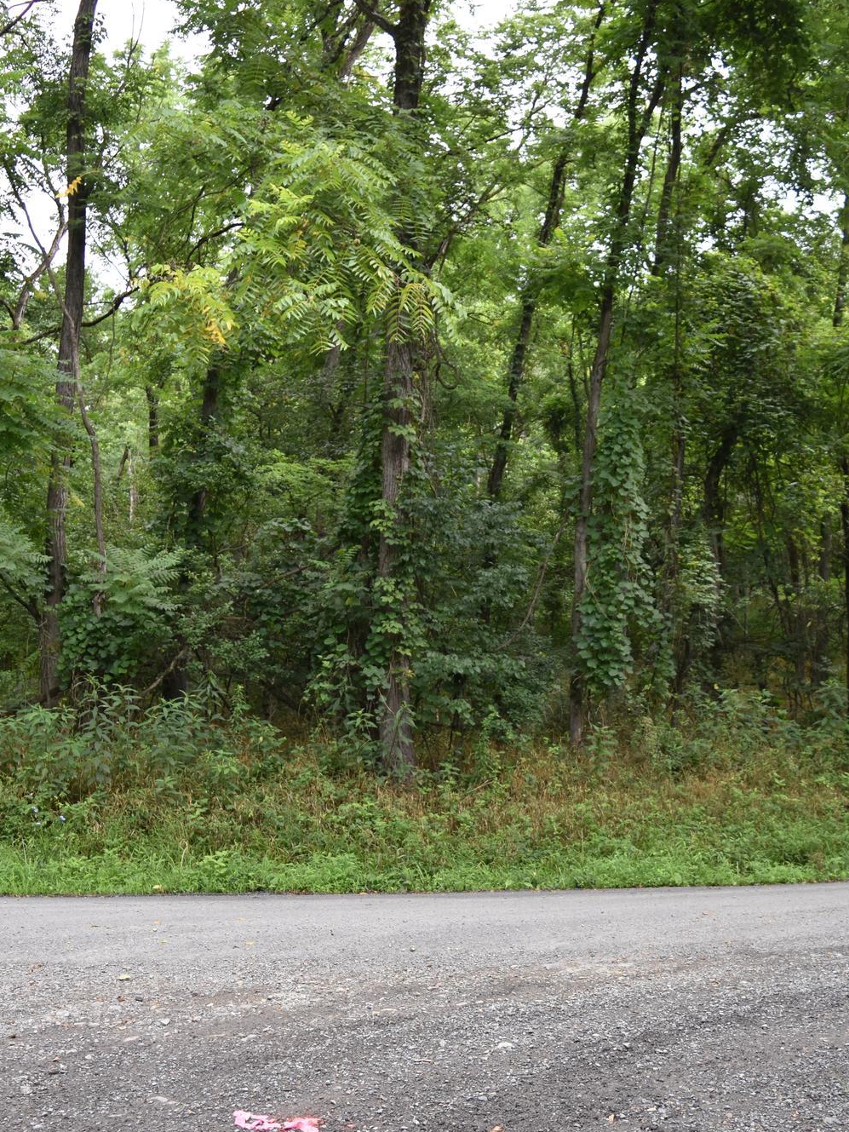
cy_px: 565
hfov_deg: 35.8
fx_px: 1308
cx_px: 519
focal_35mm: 40
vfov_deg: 46.8
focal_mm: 18
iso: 220
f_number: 4
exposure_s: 1/320
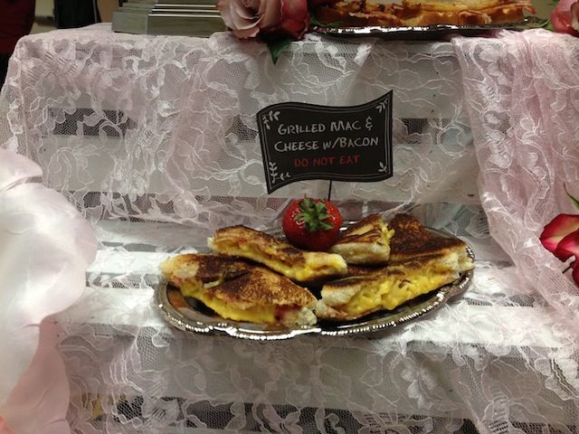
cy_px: 217
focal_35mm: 35
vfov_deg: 40.7
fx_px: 585
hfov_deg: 52.6
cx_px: 290
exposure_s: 1/20
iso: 100
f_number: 2.4
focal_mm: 4.28
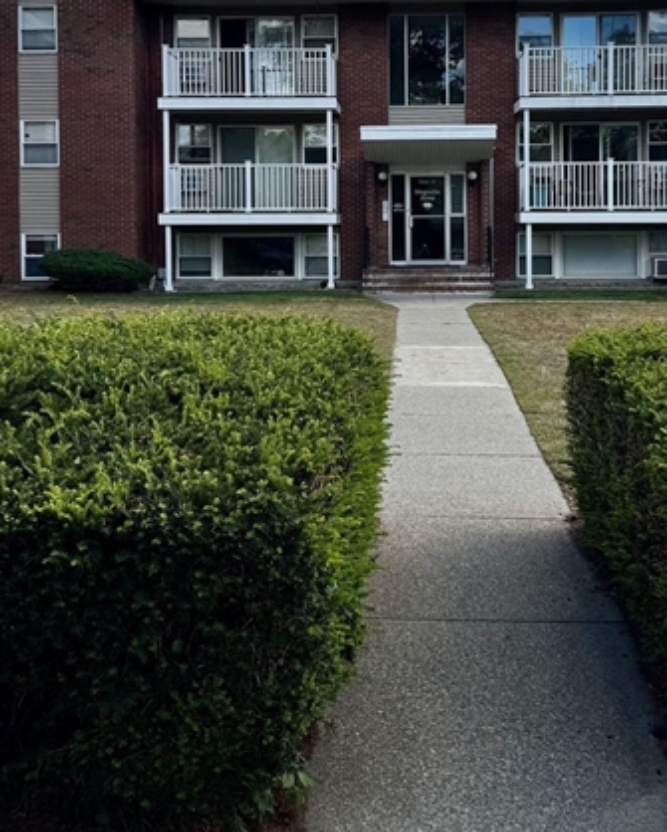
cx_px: 396
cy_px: 237
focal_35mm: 43
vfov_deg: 41.9
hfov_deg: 34.8
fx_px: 1060
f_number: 1.78
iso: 80
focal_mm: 6.76
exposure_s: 1/3413
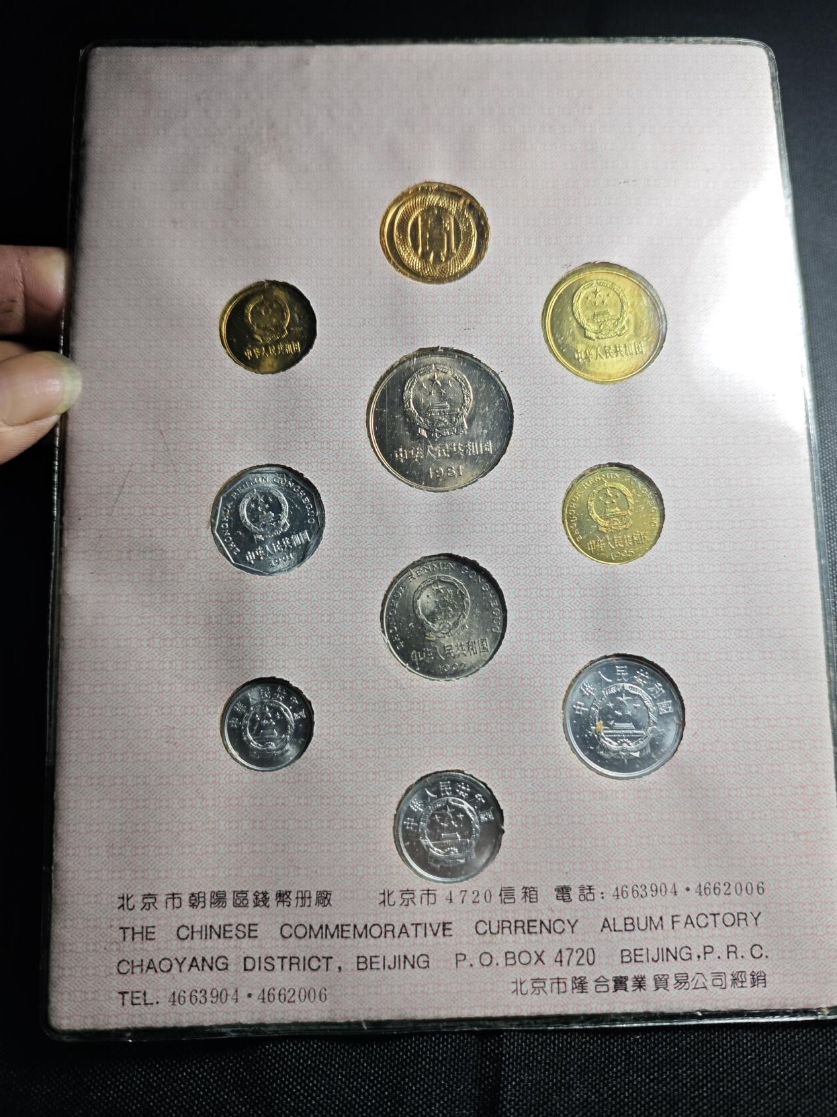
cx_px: 430
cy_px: 532
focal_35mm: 26
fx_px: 838
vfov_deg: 67.3
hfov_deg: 53.0
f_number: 1.6
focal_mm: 5.84
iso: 80
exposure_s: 1/88.7
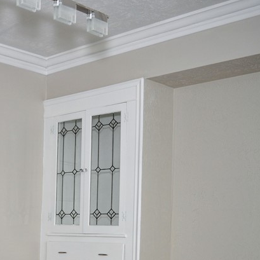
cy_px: 227
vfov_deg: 27.3
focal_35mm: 61
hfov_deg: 24.4
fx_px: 518
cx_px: -83
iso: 400
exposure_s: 1/100
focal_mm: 18
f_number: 5
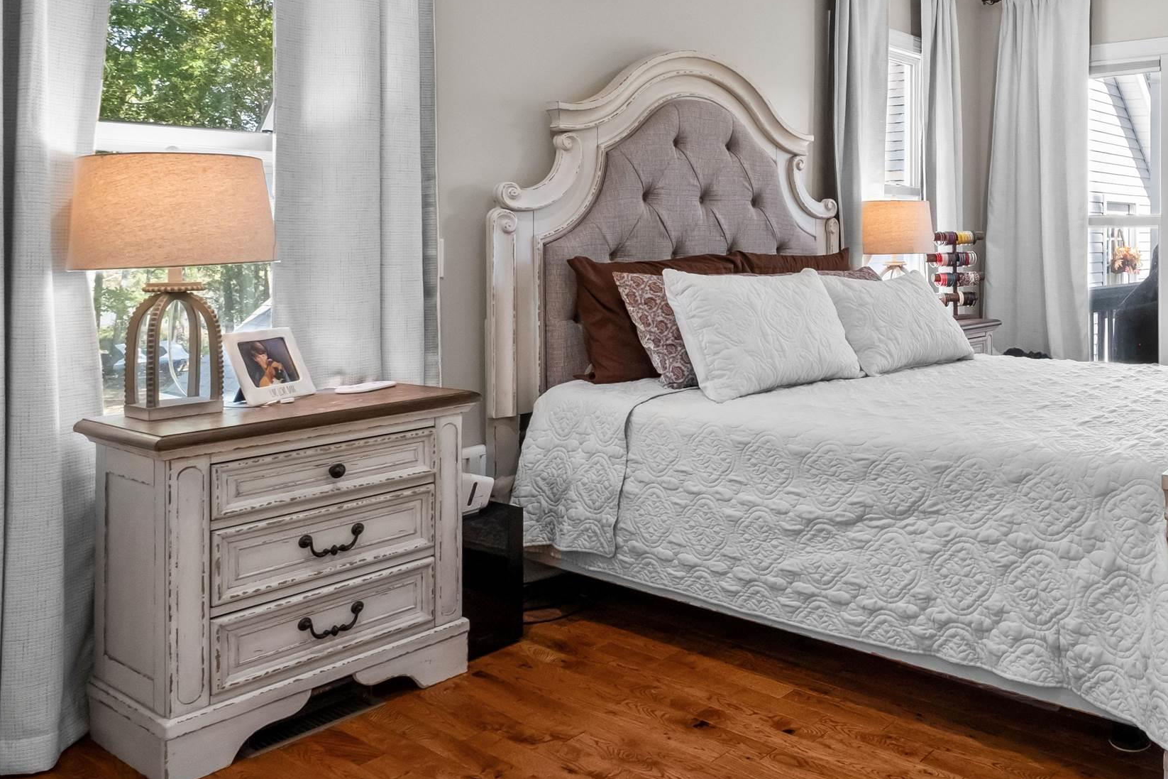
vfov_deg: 45.8
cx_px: 970
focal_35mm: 28
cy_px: 276
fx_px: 908
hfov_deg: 59.2
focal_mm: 10
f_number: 8
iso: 800
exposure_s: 1/10
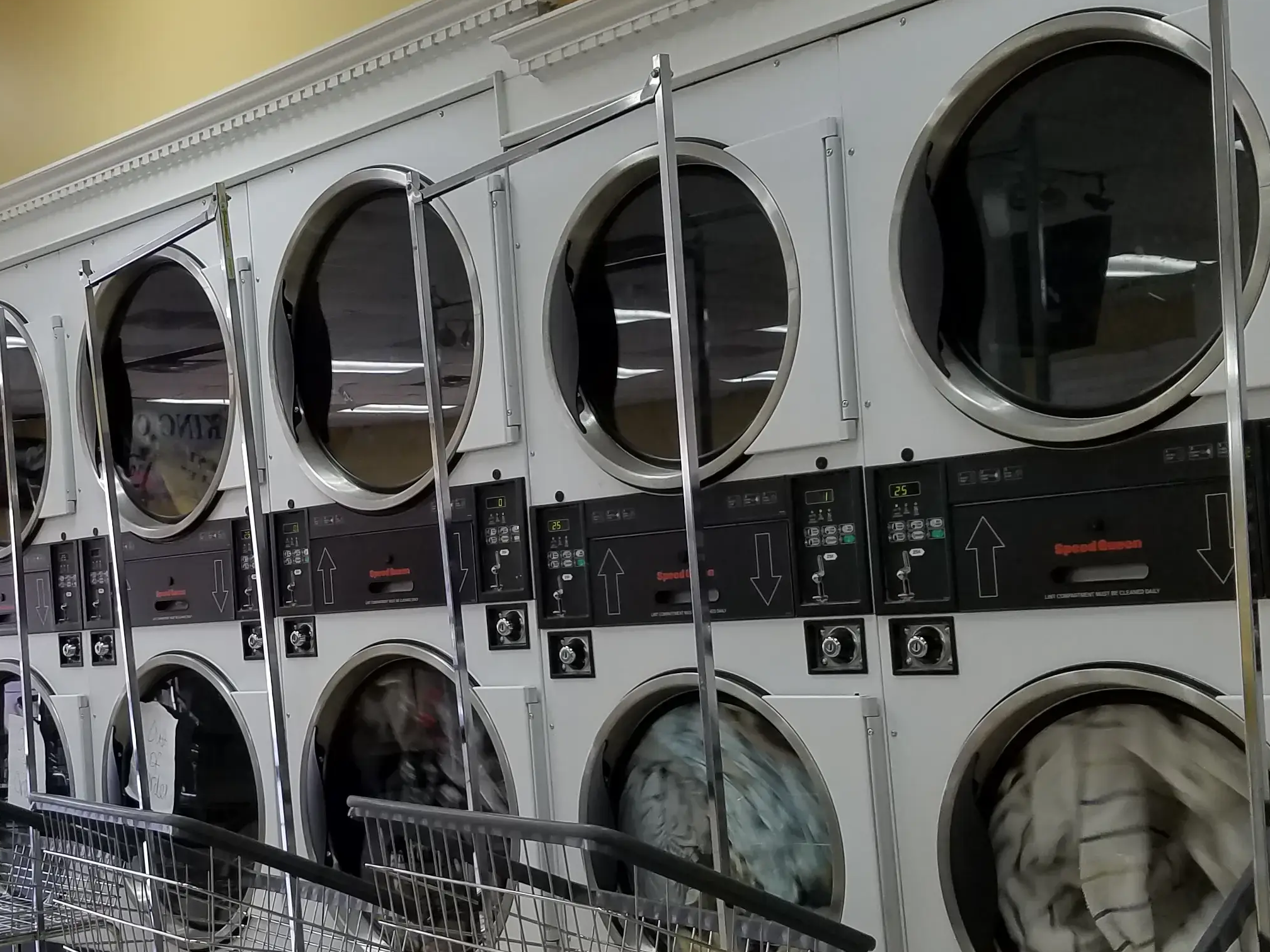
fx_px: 1908
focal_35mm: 52
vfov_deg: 28.0
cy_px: 479
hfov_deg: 36.3
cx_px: 377
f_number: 1.7
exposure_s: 1/60
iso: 64
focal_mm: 4.2
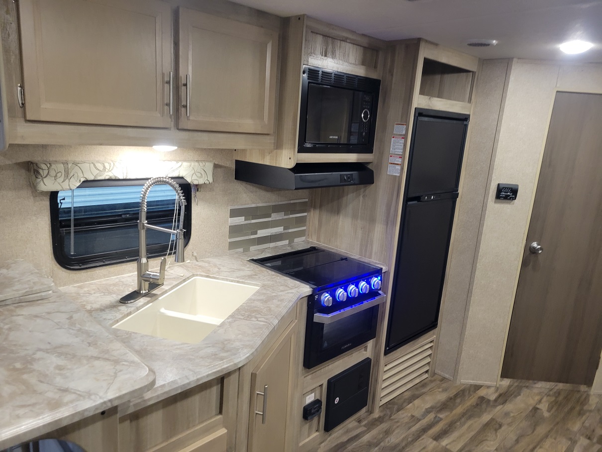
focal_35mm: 26
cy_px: 226
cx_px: 301
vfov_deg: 53.1
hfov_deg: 67.3
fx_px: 452
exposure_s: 1/40
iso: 250
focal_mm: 5.4
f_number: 1.8
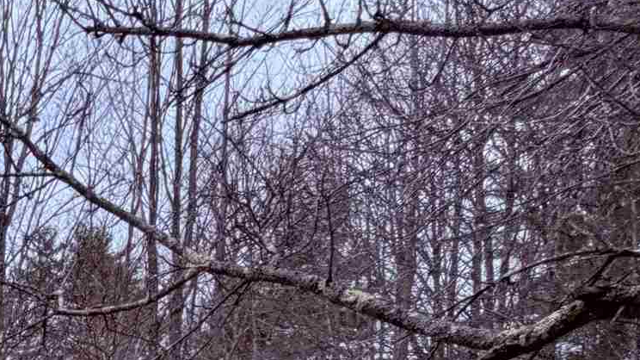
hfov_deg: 24.1
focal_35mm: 63
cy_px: 804
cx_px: -381
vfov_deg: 14.4
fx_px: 1069
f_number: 2.2
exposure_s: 1/726
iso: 40
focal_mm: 2.22
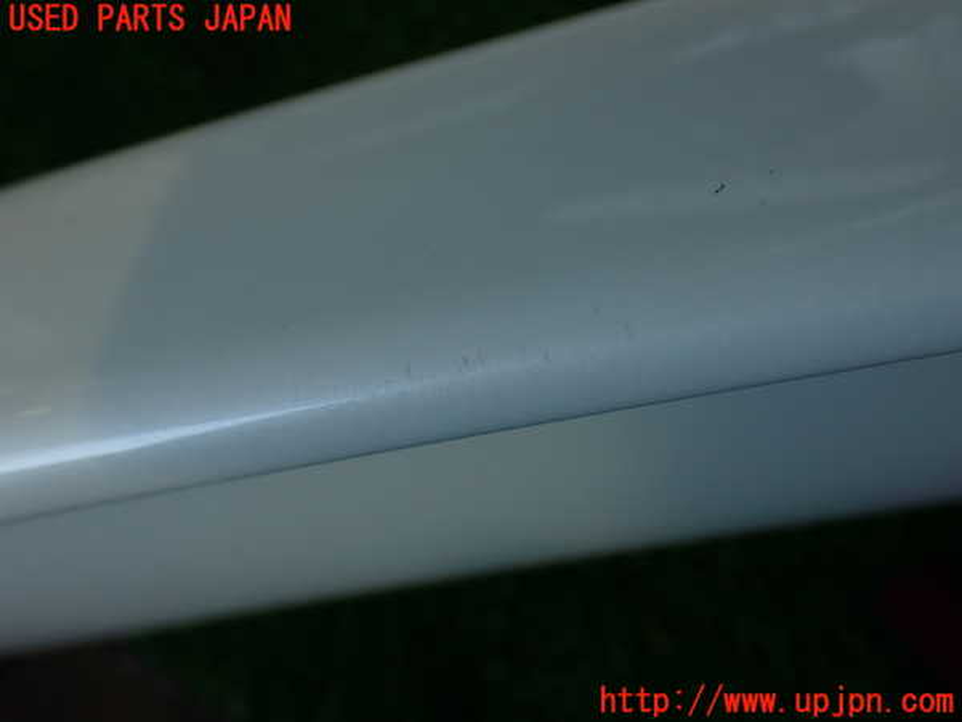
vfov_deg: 44.2
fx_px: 889
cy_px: 361
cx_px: 481
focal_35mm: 32
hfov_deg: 56.8
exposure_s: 1/80
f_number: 3.2
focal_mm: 5.79
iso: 100
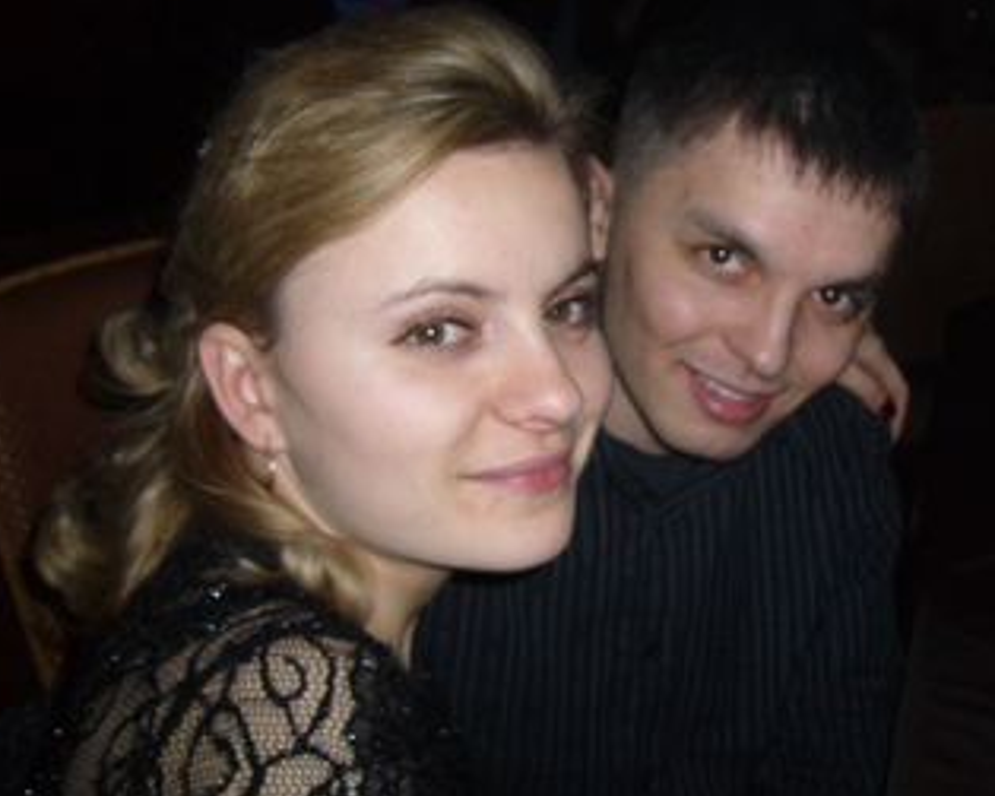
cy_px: 279
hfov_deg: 38.0
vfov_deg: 30.6
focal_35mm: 49
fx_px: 1443
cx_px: 561
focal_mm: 5.8
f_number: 2.8
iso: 100
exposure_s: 1/30
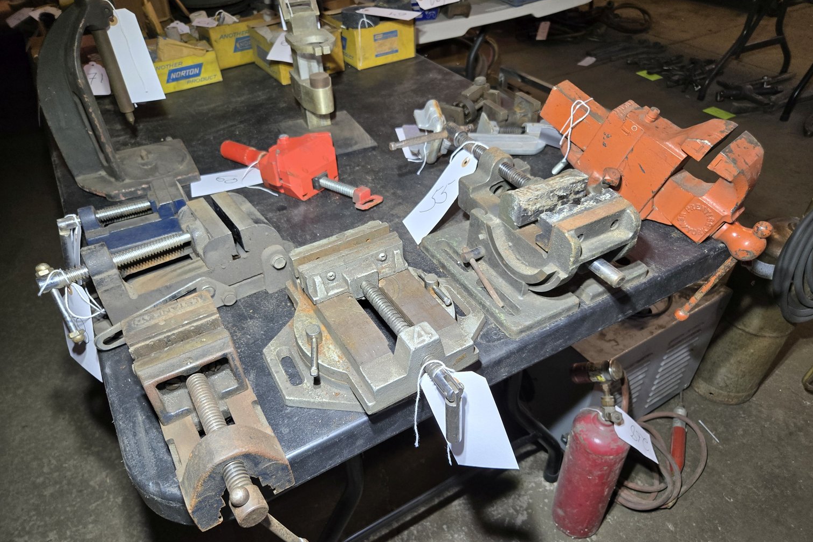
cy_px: 302
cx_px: 407
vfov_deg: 53.0
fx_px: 542
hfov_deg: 73.7
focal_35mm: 24
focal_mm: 5.4
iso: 100
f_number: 1.8
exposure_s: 1/61.3
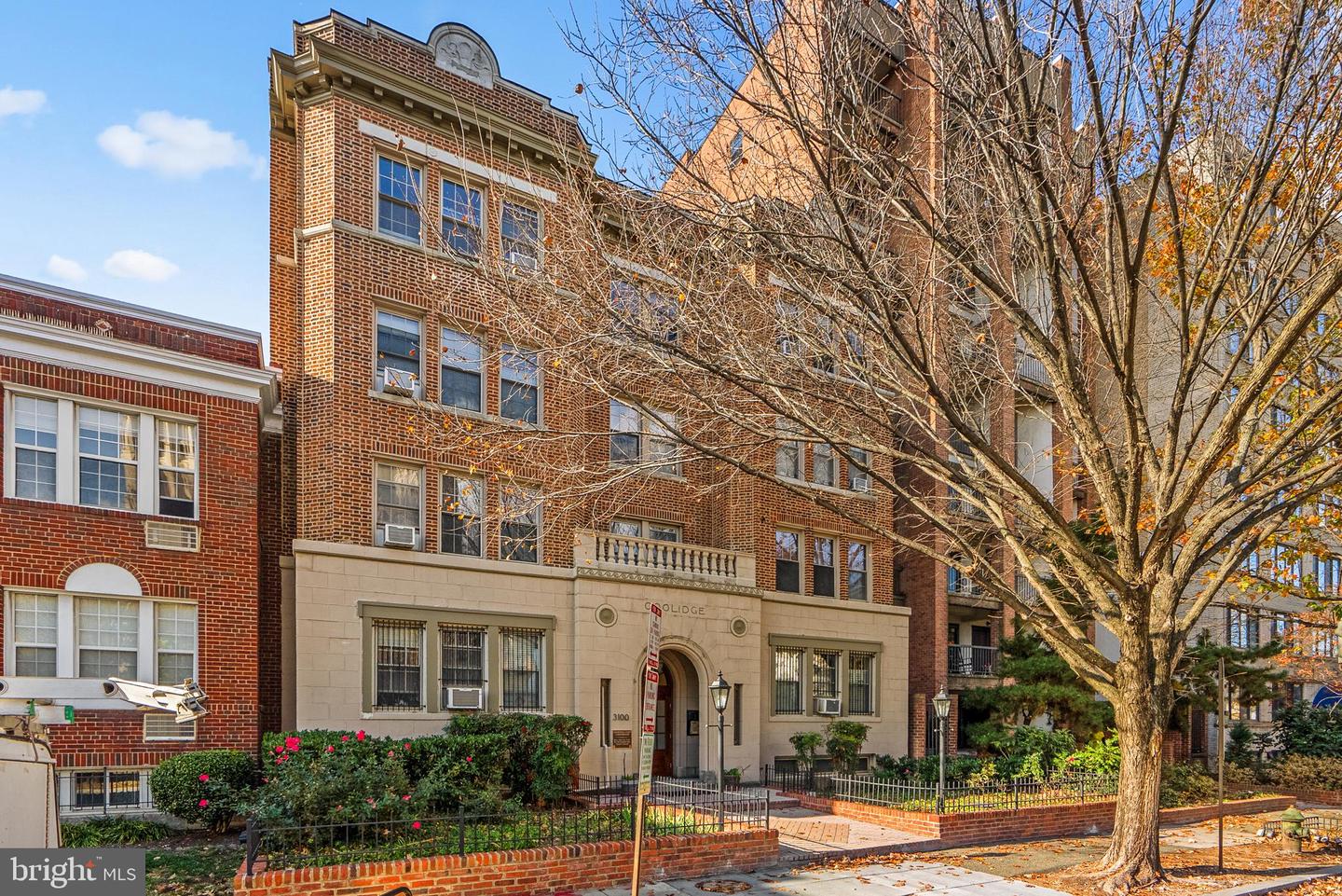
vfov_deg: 73.8
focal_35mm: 16
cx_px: 671
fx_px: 597
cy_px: 448
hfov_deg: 96.7
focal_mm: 16
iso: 320
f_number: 8
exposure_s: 1/320
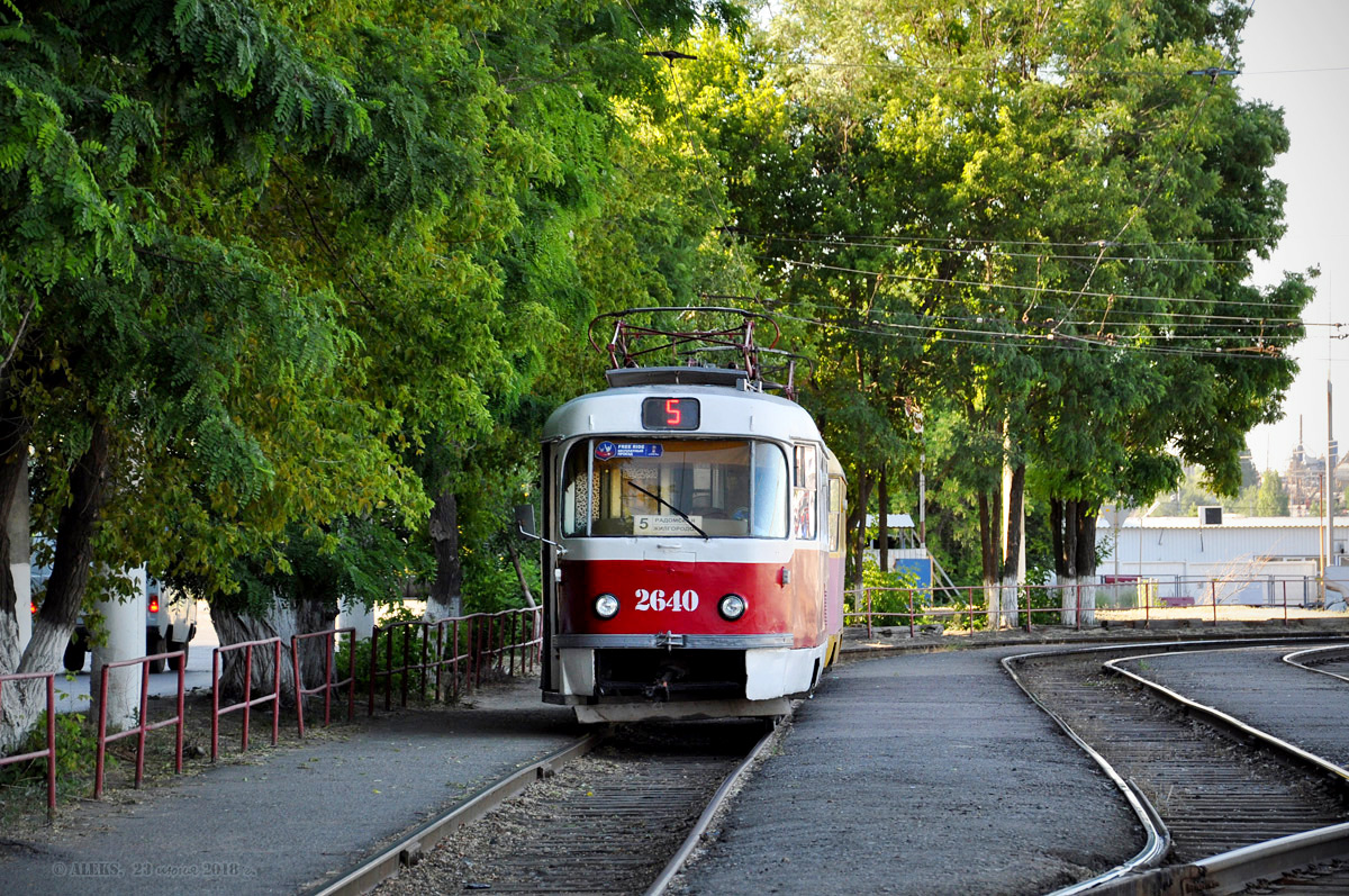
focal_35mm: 138
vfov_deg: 9.9
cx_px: 674
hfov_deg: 14.9
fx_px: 5165
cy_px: 448
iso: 360
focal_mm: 92
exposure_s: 1/250
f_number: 5.6
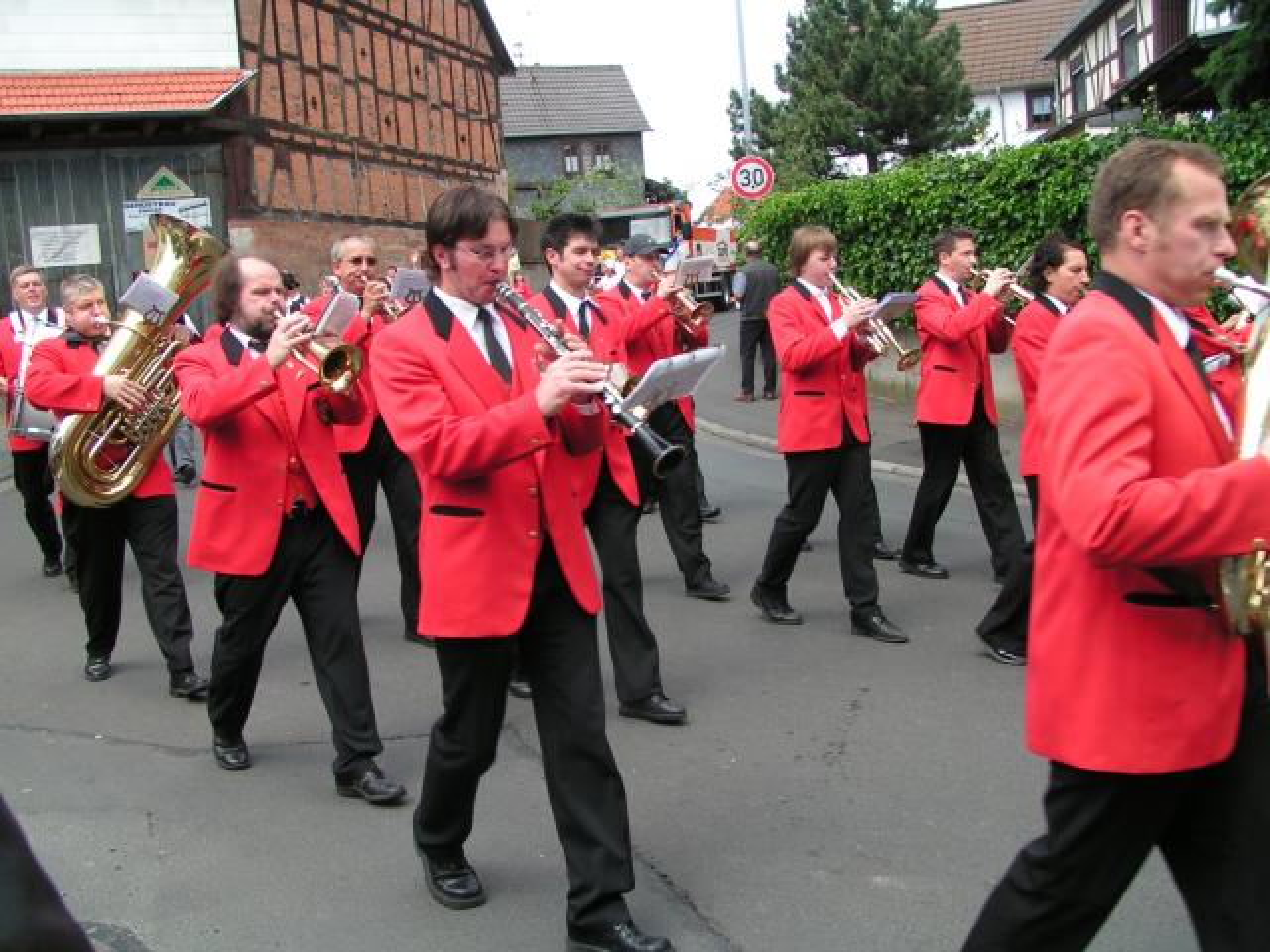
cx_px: 635
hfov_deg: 49.0
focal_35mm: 38
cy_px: 476
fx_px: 1394
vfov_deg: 37.7
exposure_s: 1/160
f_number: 5
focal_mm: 5.8
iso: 50
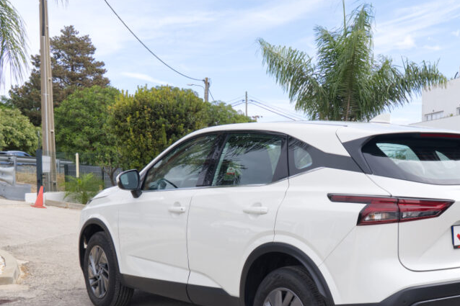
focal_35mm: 53
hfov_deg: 37.0
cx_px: 318
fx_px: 677
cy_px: 237
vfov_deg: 25.2
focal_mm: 22.1
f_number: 9
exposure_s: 1/200
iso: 160
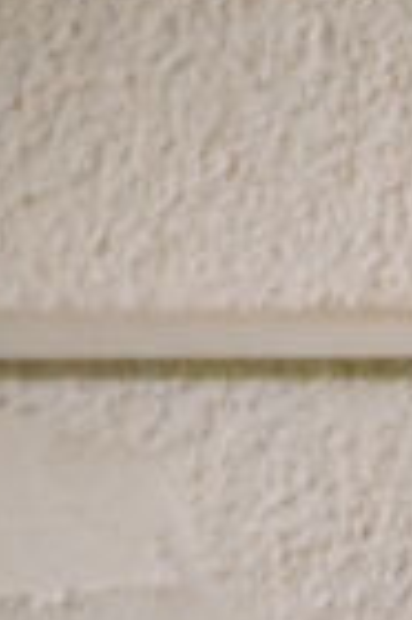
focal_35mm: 1096
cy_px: 1481
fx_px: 18860
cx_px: 2104
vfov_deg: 1.9
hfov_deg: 1.2
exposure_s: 1/60
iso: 2800
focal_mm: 100
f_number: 5.6
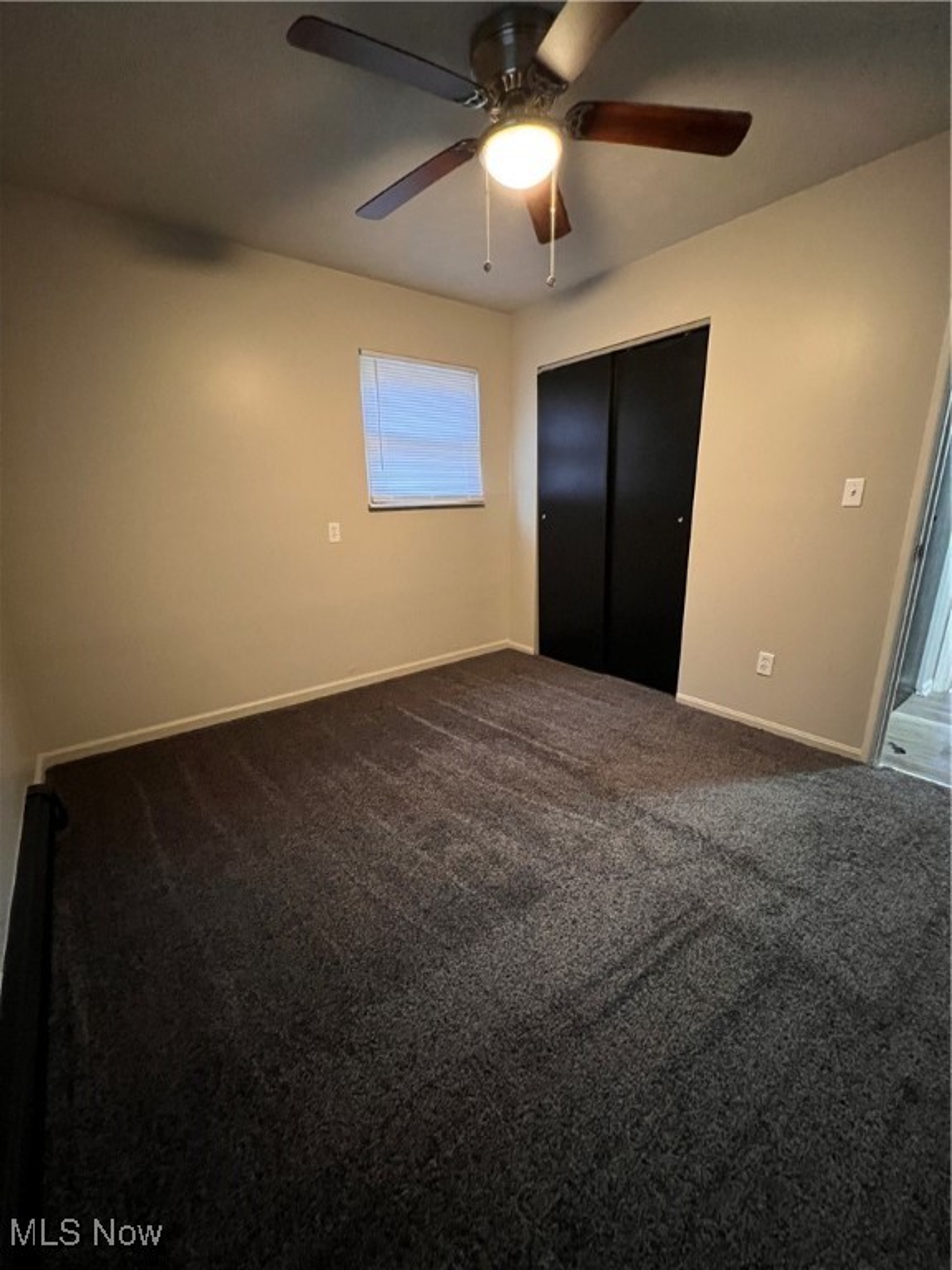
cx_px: 476
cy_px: 635
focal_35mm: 13
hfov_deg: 89.9
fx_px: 477
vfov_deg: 106.2
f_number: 1.8
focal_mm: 1.57
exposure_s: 1/30
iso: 1000
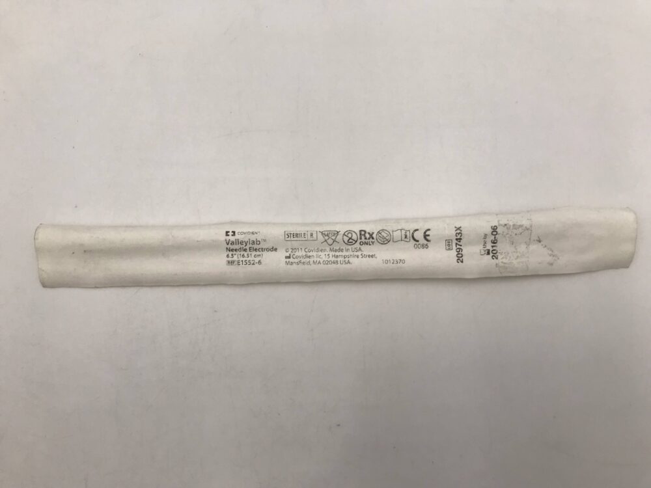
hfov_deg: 63.4
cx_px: 326
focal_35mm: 28
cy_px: 244
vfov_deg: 49.7
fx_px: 527
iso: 25
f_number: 1.8
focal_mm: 3.99
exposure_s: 1/60
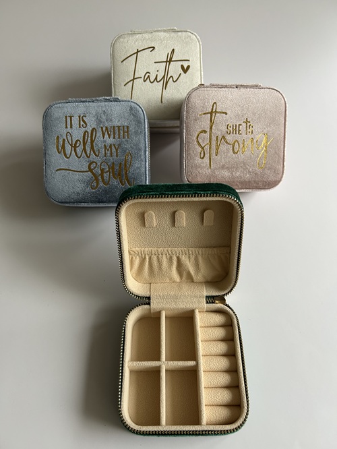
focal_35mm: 26
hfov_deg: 53.1
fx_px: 337
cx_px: 168
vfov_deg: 67.3
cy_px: 224
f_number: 1.5
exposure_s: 1/89
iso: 125
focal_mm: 5.7
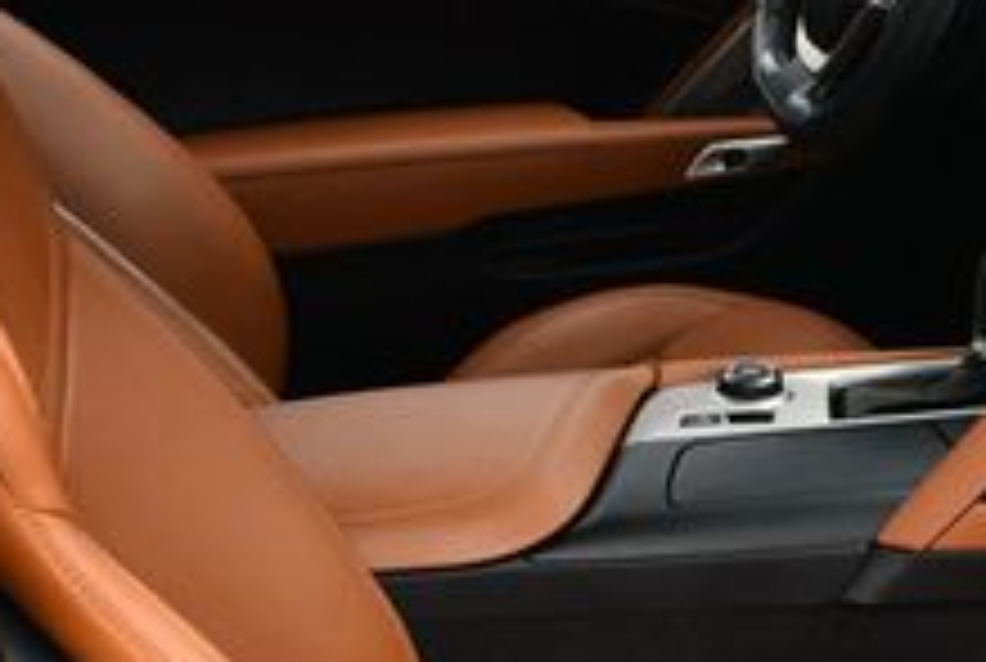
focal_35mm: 105
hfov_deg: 19.1
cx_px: 878
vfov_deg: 13.0
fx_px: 2882
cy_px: 558
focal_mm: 18
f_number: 5.6
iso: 280
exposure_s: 1/250
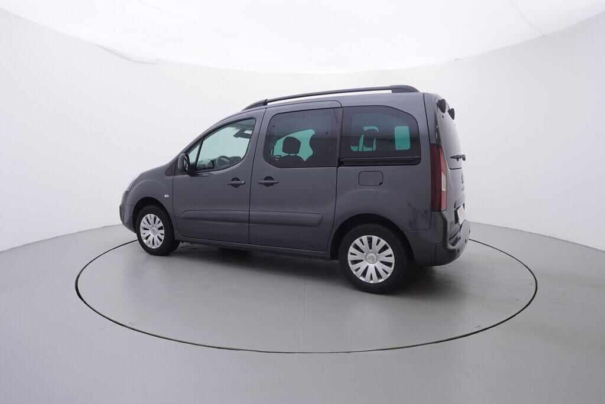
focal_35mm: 22
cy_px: 202
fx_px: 378
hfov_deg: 77.3
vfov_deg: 56.2
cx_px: 302
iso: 200
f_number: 5
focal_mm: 15
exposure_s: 1/80
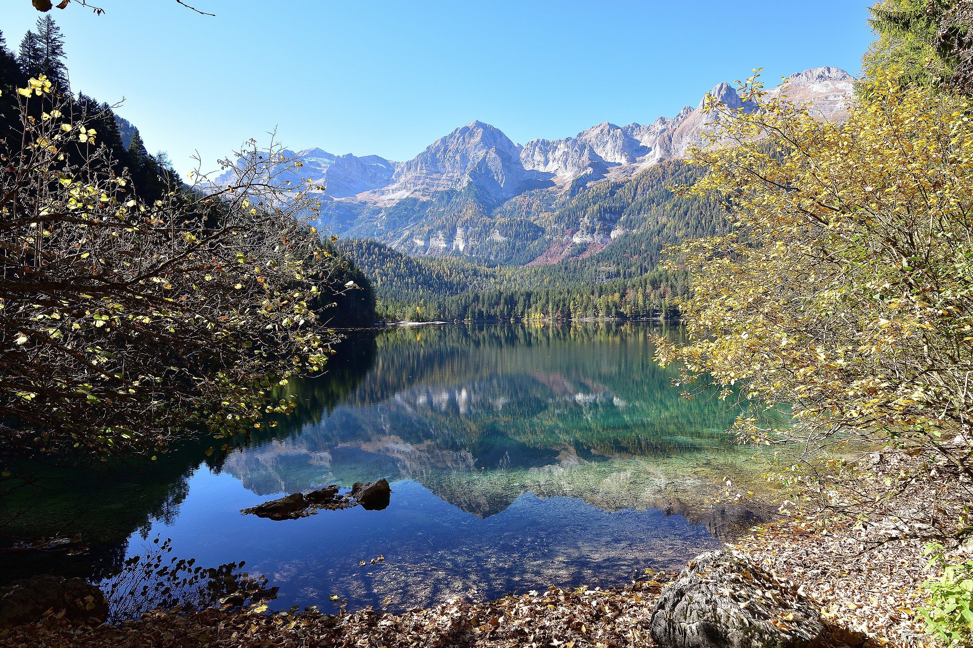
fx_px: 527
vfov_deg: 63.2
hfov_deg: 85.4
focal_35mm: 20
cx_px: 486
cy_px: 324
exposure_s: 1/160
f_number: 6.3
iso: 100
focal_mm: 13
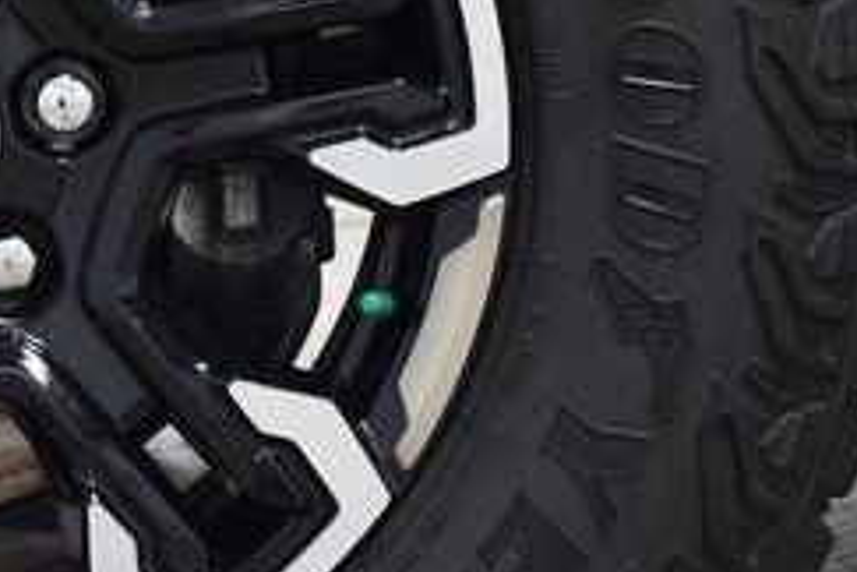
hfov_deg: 11.1
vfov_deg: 7.5
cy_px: 122
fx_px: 4359
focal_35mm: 183
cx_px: -88
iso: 1100
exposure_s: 1/15
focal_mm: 29
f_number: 6.3
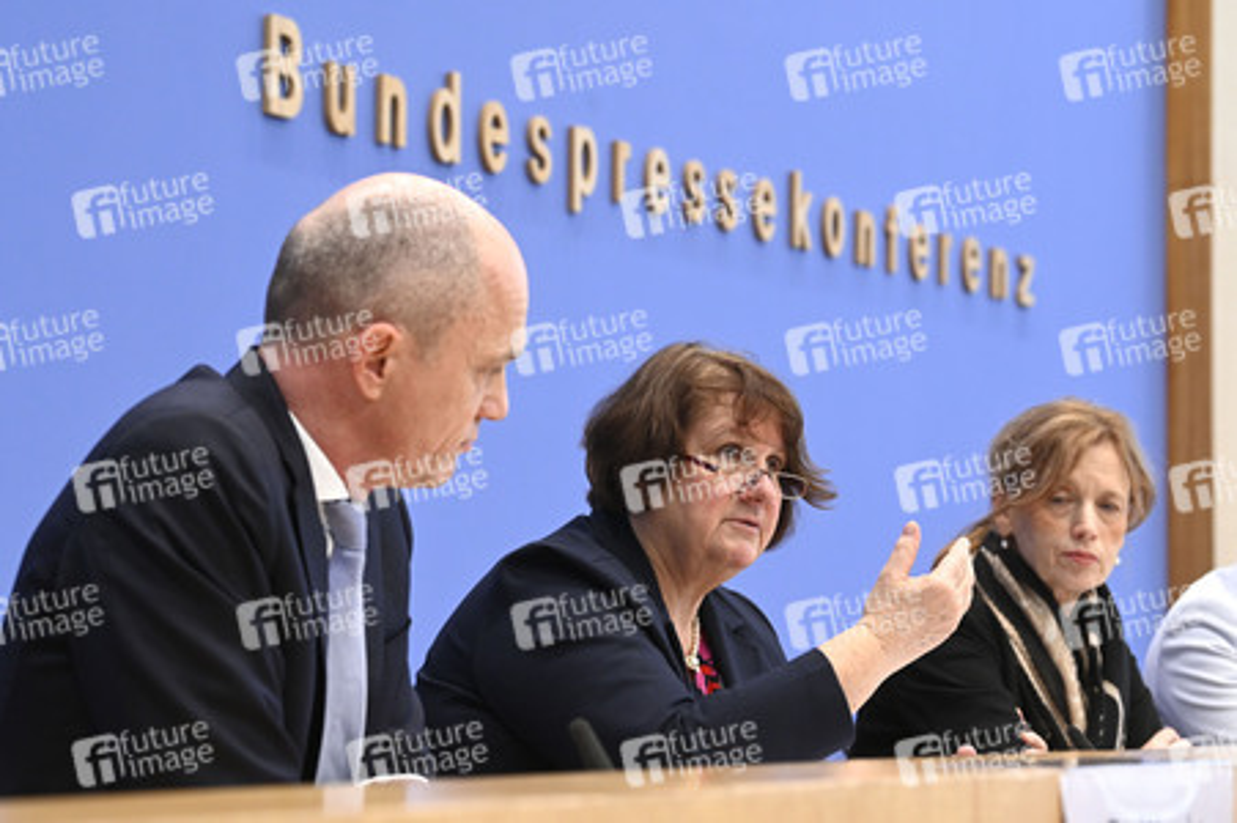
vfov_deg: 14.8
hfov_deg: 22.2
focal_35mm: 92
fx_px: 3159
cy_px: 412
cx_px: 618
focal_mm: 92
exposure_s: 1/320
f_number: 6.3
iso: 4000
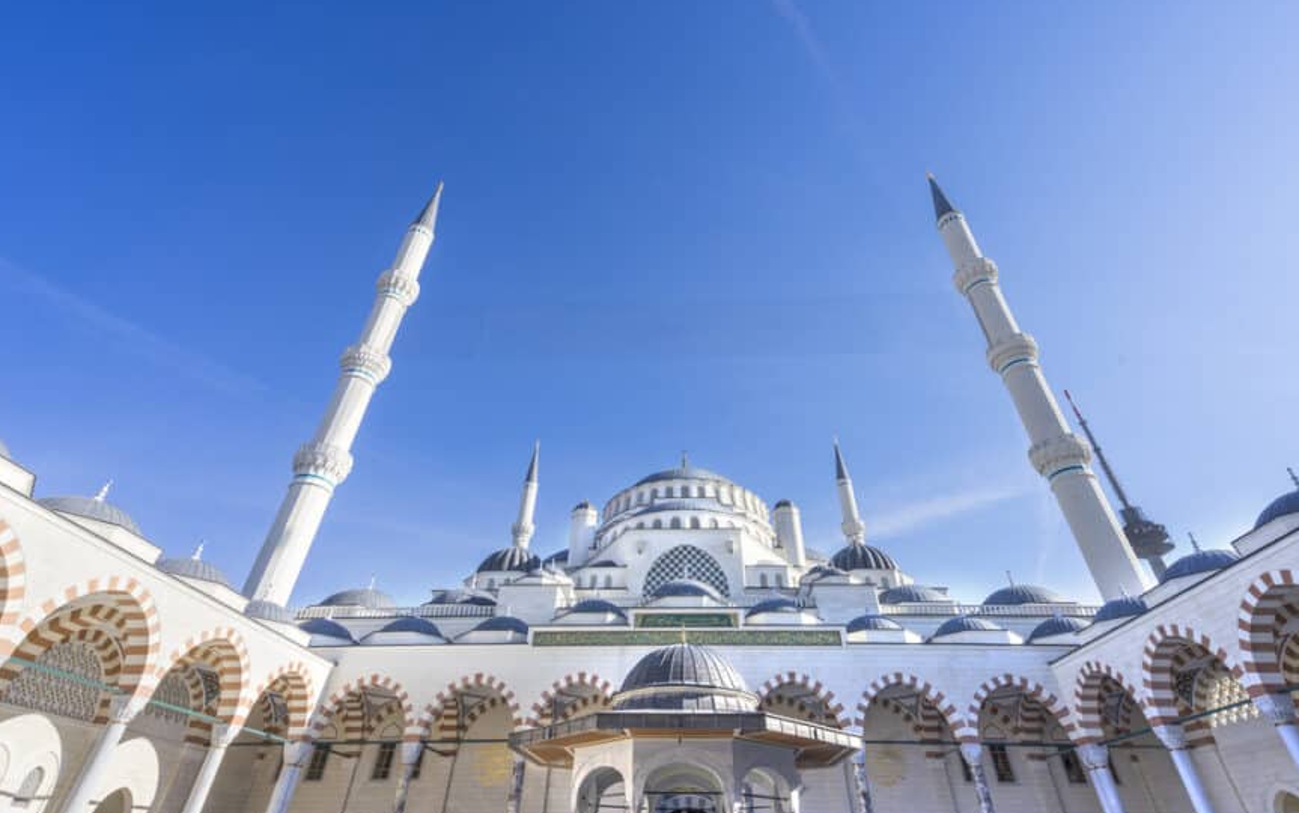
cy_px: 396
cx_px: 664
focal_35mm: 17
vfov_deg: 68.0
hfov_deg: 94.3
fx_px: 602
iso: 100
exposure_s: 1/160
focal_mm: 16
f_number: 13
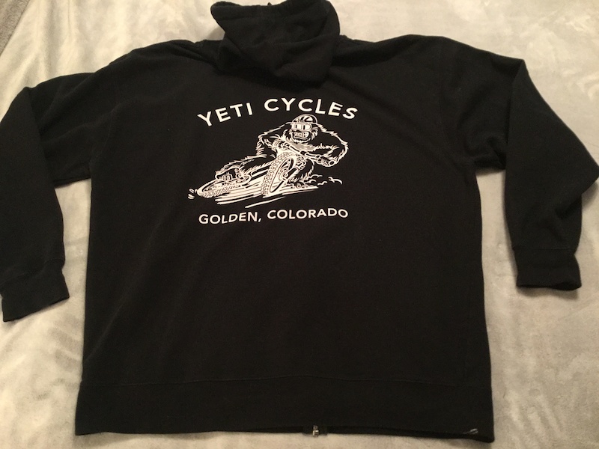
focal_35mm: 31
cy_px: 224
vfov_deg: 45.4
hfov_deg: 58.4
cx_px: 300
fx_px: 536
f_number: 2.4
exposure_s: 1/20
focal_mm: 3.3
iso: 200
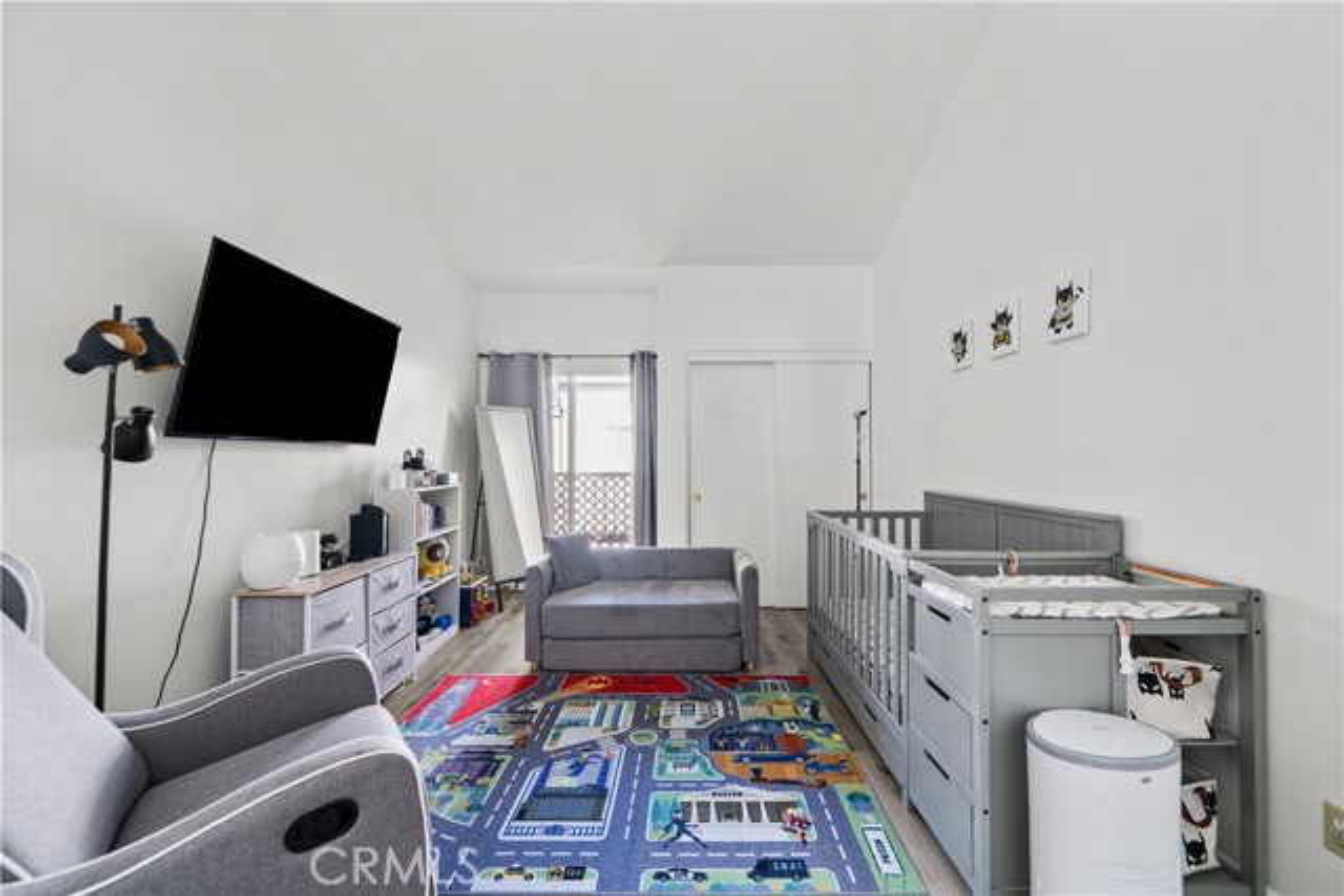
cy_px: 448
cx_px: 672
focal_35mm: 13
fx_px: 485
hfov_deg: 108.3
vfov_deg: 85.5
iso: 200
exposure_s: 1/1.25
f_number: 9
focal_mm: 13
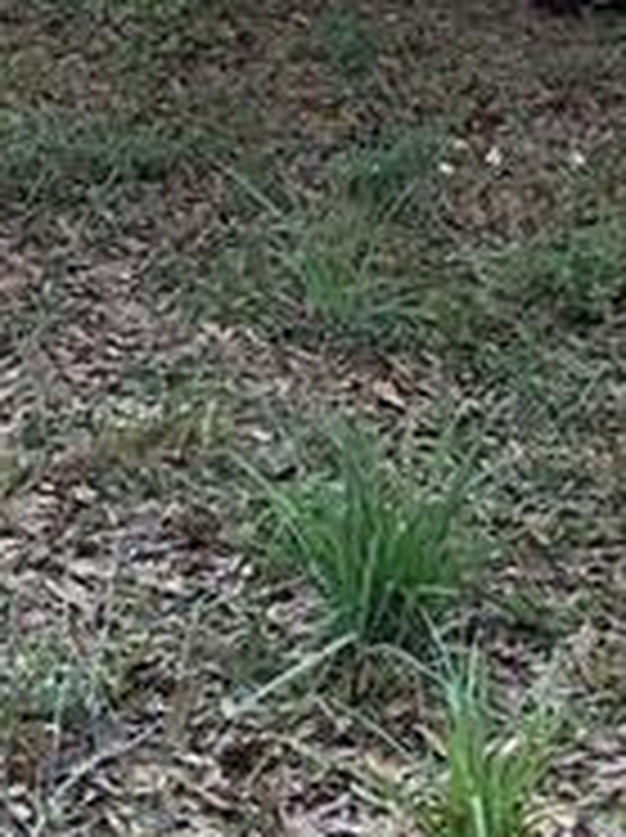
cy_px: -144
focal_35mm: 155
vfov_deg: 12.5
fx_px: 3746
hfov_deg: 9.6
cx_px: 315
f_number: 1.78
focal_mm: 6.86
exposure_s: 1/422
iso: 80
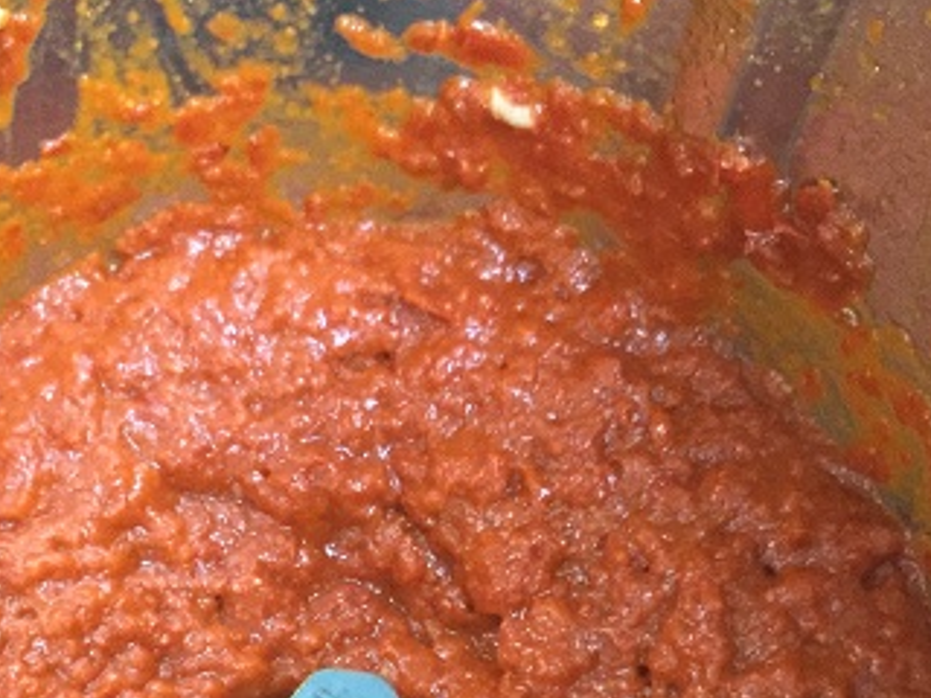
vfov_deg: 18.6
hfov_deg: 24.7
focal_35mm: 79
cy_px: 480
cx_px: 396
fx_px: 2125
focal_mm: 3.3
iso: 160
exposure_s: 1/30
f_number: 2.4
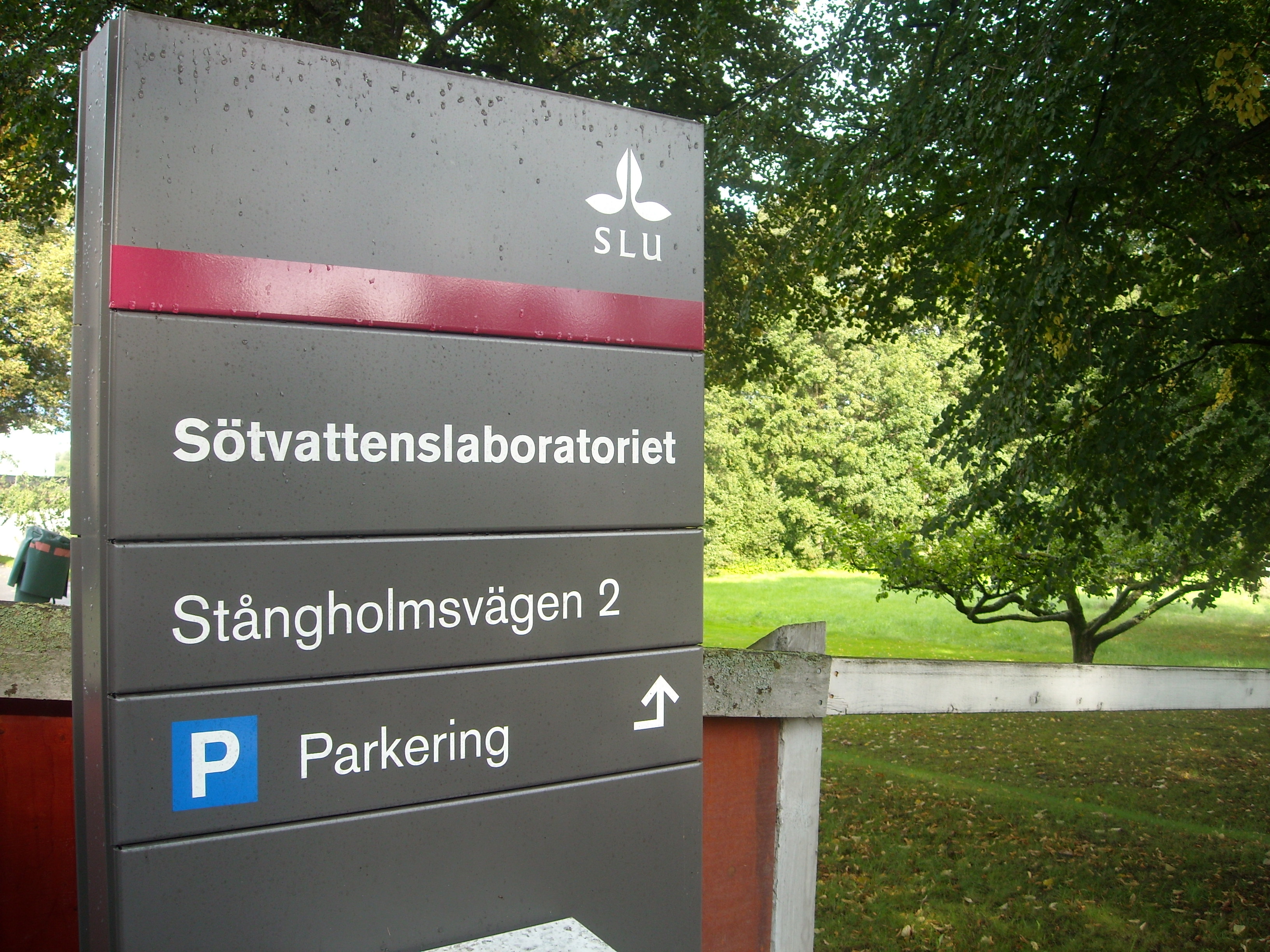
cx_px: 635
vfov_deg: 40.7
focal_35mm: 35
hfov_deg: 52.6
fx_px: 1284
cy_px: 476
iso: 64
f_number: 2.8
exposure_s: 1/91
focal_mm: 5.7
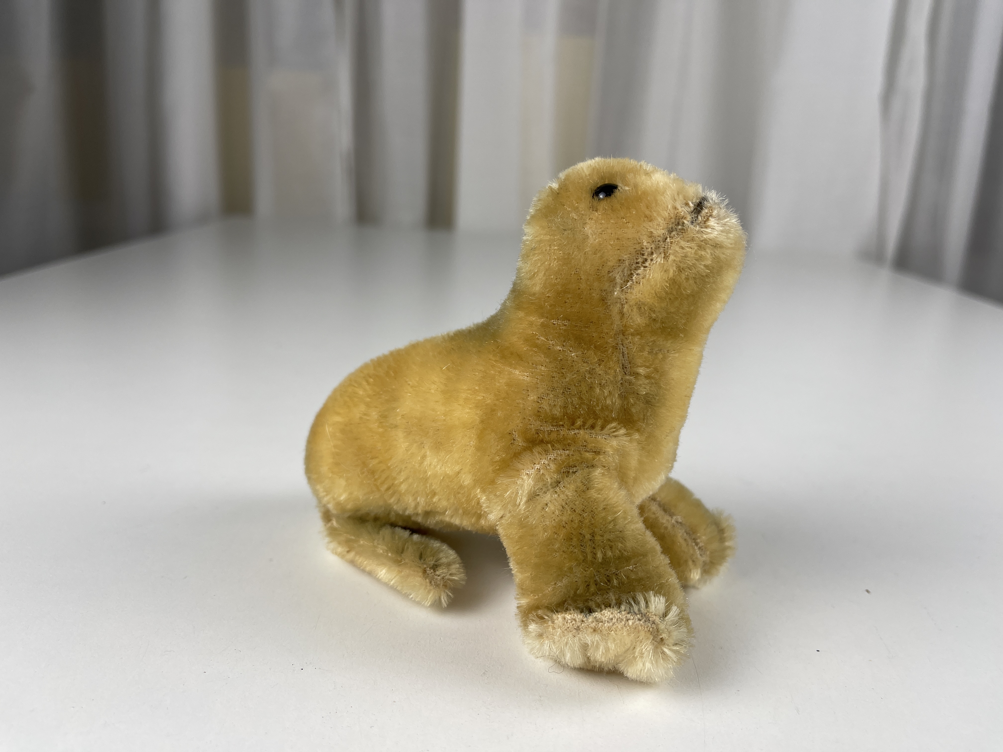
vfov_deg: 54.9
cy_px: 376
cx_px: 502
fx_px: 724
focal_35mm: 25
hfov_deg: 69.4
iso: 32
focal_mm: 5.1
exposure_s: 1/190
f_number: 1.6
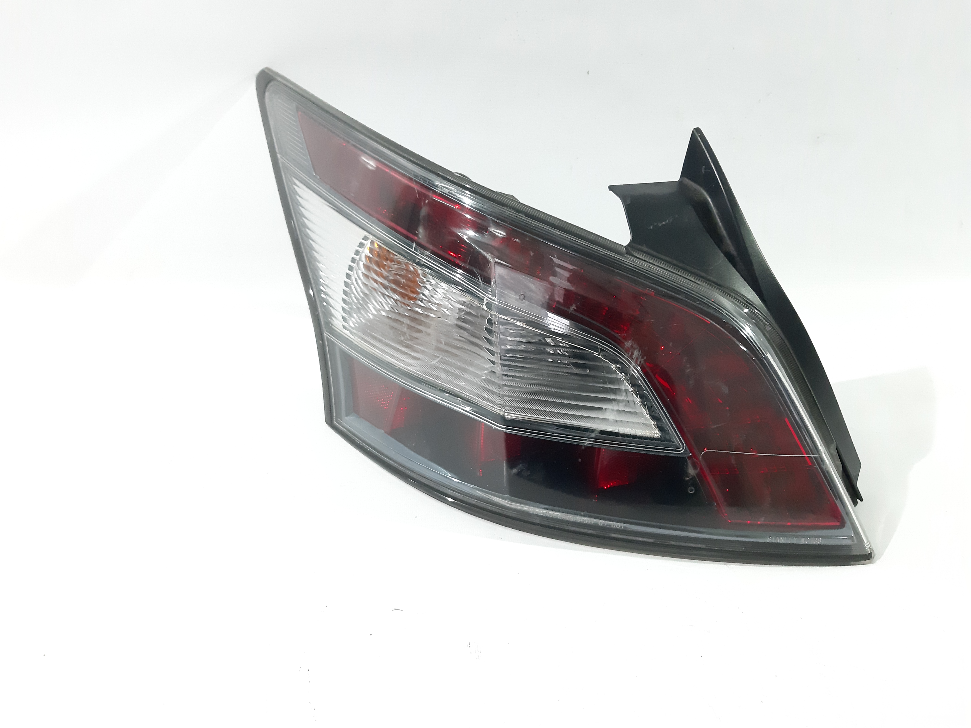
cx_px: 486
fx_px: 757
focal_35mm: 27
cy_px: 364
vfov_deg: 51.4
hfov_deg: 65.3
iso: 400
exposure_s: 1/50
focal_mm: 3.93
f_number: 1.7
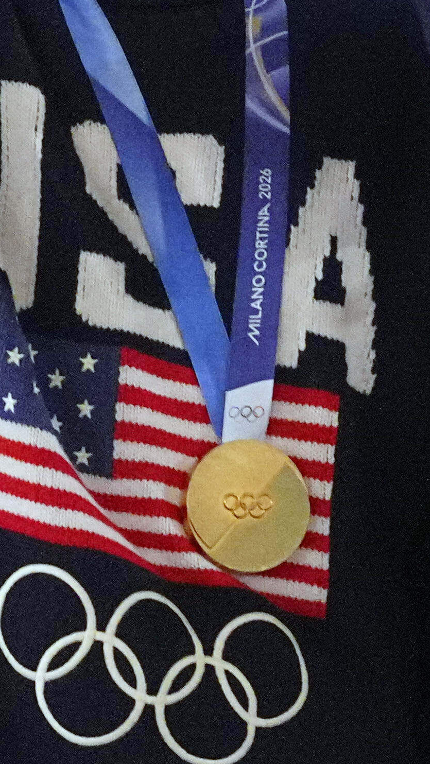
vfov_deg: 1.2
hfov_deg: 0.7
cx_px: 870
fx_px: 37065
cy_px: -464
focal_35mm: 1829
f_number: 2.8
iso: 6400
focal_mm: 300
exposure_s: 1/500
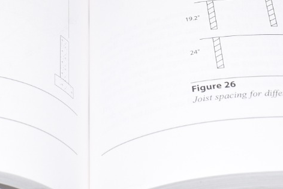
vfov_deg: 13.0
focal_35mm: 103
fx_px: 810
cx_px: 106
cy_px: -24
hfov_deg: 19.8
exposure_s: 1/160
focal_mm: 20
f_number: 8
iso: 100
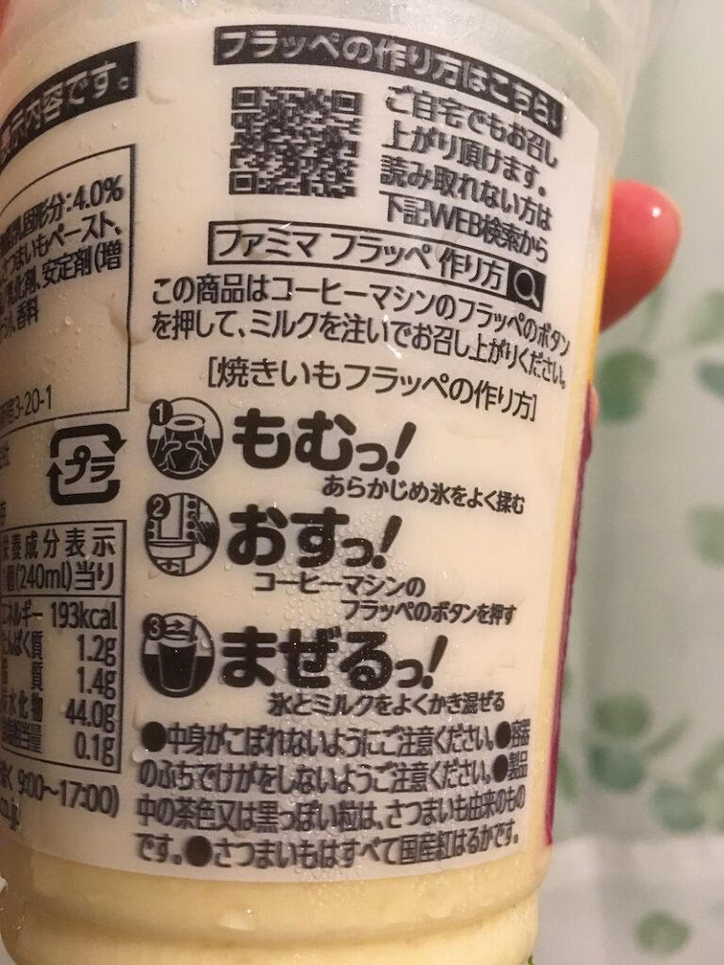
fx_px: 809
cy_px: 482
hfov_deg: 48.2
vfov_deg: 61.7
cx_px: 362
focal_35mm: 29
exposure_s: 1/30
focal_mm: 4.15
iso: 200
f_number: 2.2
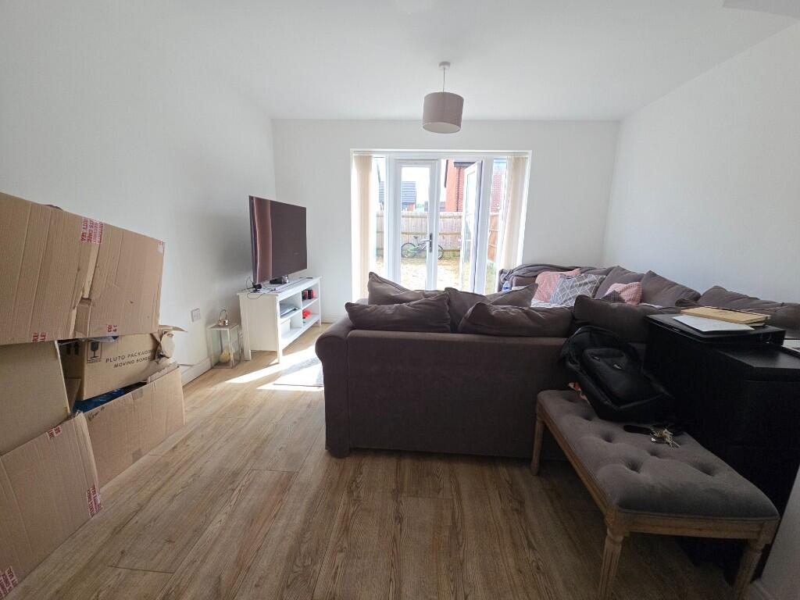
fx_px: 300
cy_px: 300
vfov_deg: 89.9
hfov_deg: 106.2
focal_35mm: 13
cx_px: 400
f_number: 2.2
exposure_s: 1/156
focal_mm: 2.2
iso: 50
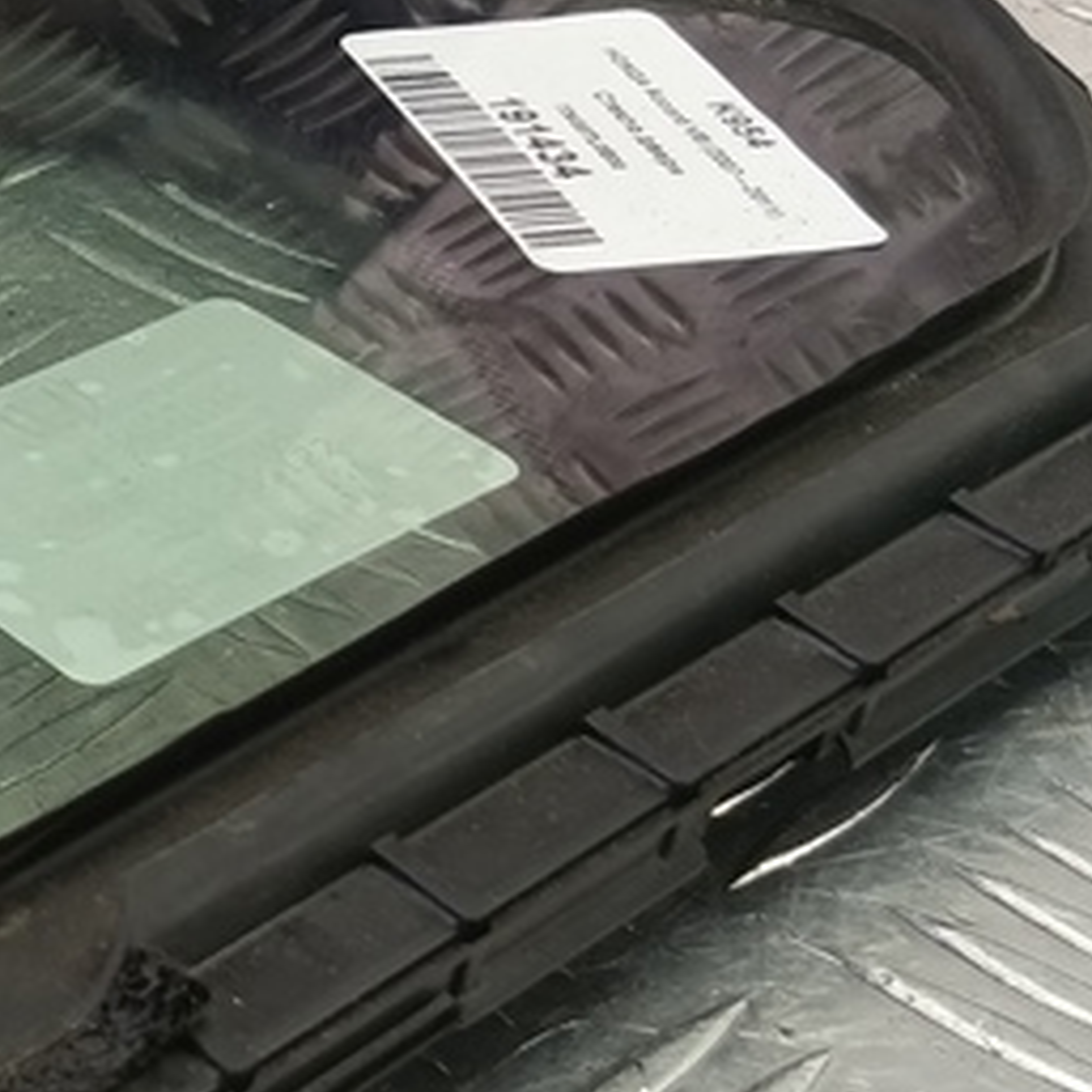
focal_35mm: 95
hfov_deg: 17.6
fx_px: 3391
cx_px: -153
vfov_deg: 18.3
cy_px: 399
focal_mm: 4.11
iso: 172
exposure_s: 1/50
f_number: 1.6
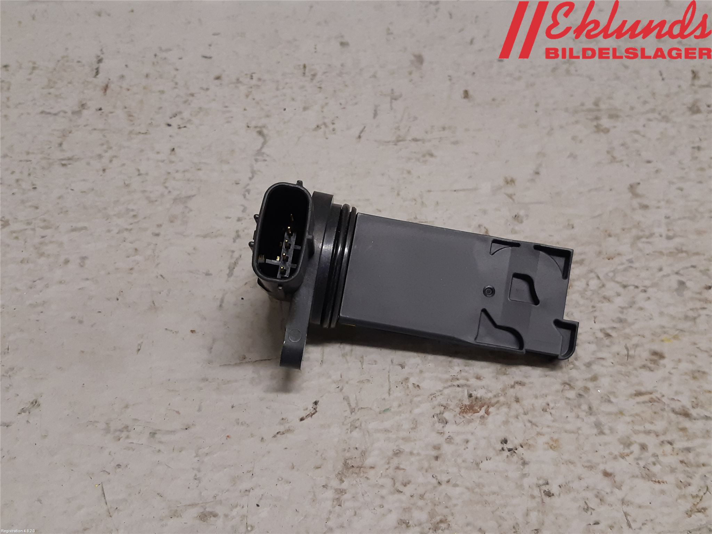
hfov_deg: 67.3
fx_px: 535
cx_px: 356
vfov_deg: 53.1
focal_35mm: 26
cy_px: 267
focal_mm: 3.93
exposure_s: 1/50
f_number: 1.7
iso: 160
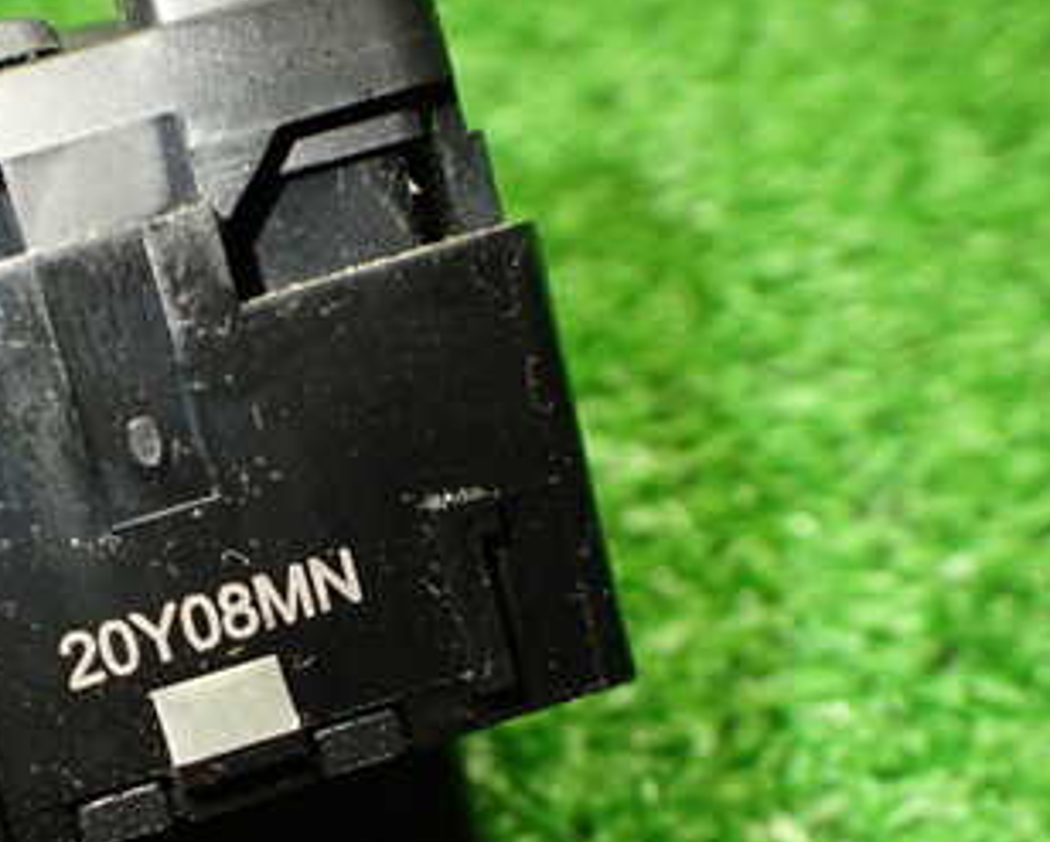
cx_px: 235
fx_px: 1773
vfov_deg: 26.0
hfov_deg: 32.2
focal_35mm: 57
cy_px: 733
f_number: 2.3
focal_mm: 5.4
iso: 800
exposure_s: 1/125
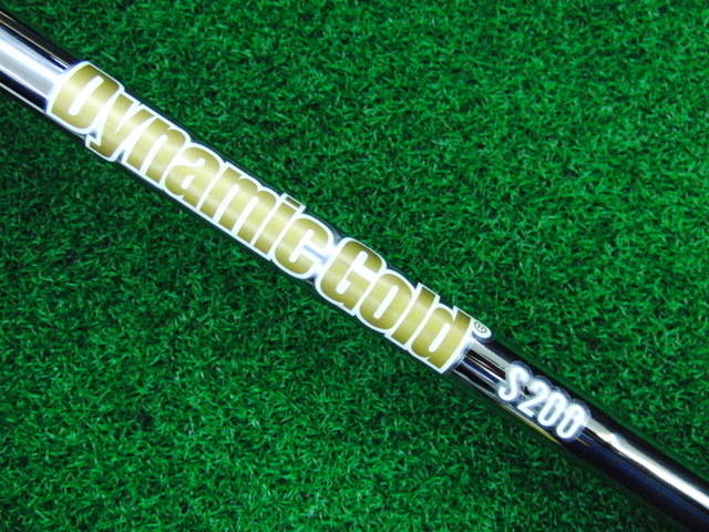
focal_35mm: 37
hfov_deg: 50.1
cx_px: 354
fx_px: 758
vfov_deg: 38.7
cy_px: 266
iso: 3200
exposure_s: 1/320
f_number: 3.6
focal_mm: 6.42
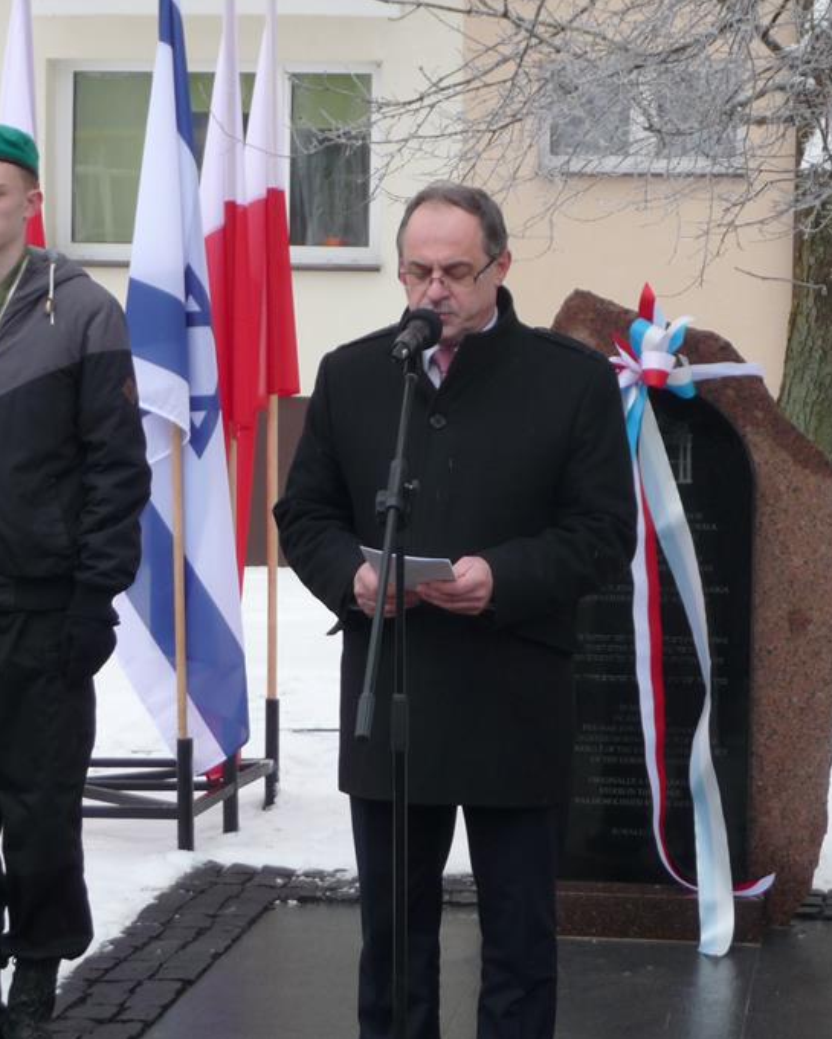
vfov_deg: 21.0
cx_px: 547
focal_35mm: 91
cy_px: 510
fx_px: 2800
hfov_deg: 16.9
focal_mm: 10.5
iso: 100
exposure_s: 1/100
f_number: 4.5
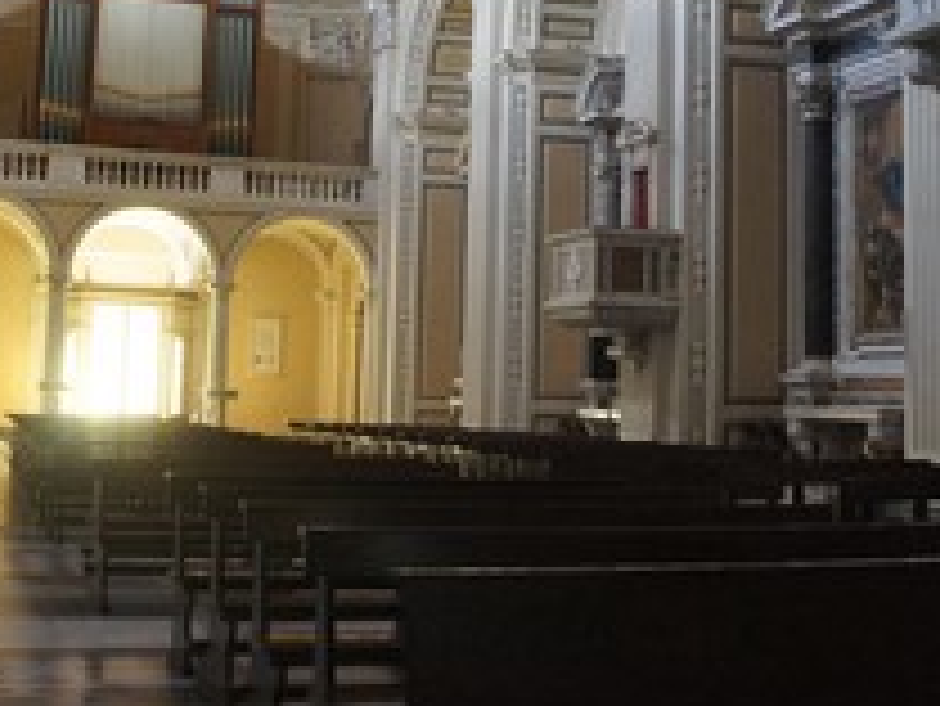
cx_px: 499
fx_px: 1549
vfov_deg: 25.2
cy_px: 126
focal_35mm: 57
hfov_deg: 33.8
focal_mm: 18
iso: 1600
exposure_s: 1/60
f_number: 3.5
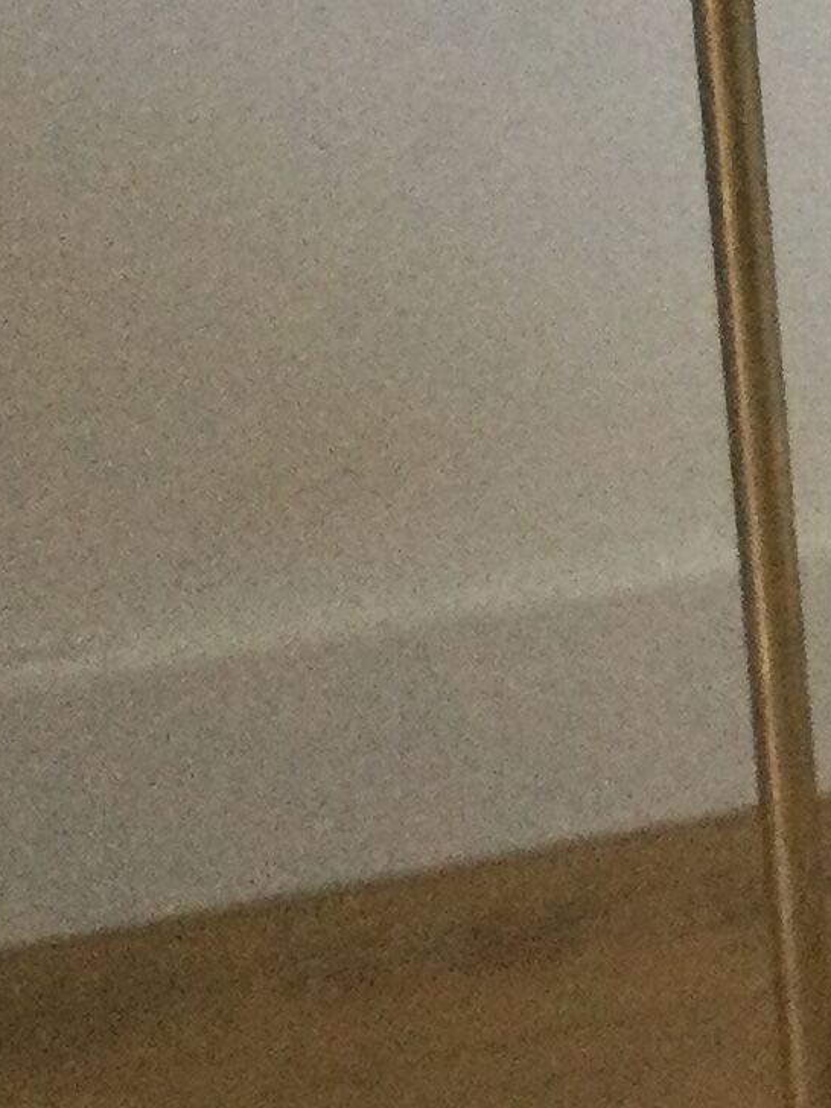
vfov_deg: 14.2
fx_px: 4449
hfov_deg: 10.1
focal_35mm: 139
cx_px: 1434
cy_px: 317
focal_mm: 3.3
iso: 160
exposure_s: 1/33
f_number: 2.4
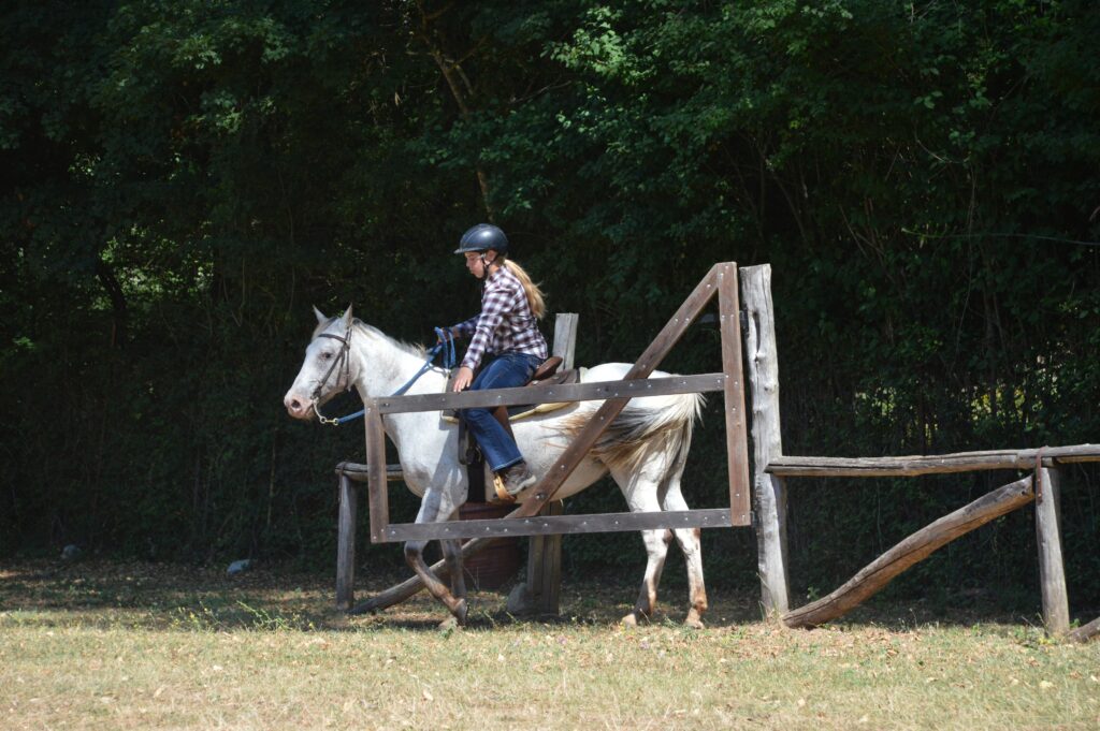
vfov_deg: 8.7
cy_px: 366
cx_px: 550
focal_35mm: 158
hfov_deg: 13.1
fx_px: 4809
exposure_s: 1/500
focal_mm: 105
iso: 800
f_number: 5.6
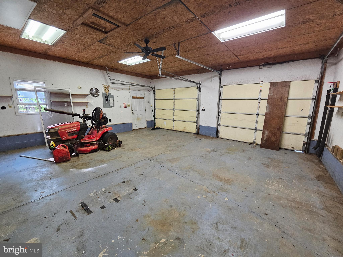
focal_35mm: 13
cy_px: 128
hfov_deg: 106.2
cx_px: 172
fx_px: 129
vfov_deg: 89.9
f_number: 2.2
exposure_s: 1/40
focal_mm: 2.2
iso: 320
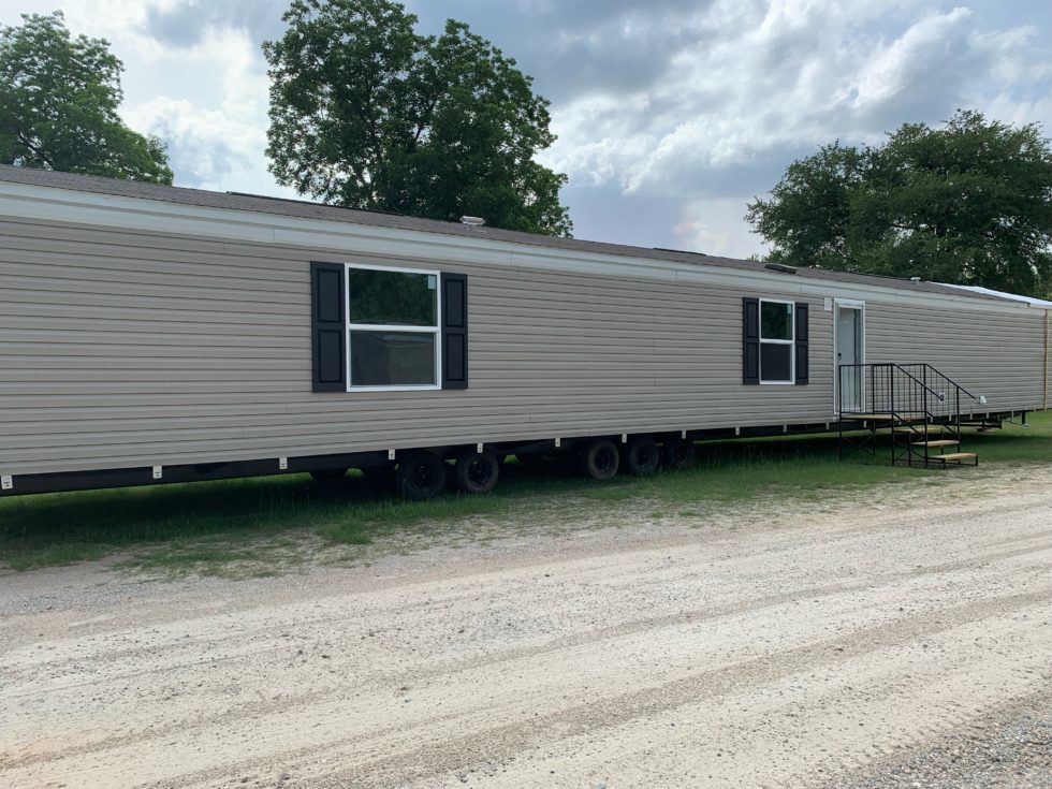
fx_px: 790
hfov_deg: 67.3
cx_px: 526
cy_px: 394
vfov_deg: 53.1
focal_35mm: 26
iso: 25
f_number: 1.8
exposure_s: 1/1812
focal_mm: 4.25
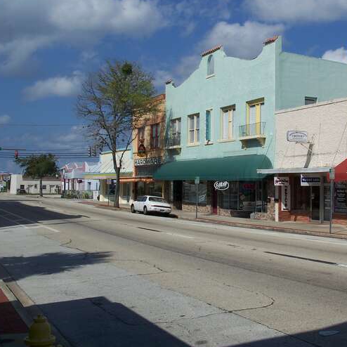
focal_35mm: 53
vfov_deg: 32.2
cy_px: 159
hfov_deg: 31.6
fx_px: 601
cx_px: 262
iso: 64
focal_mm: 7.8
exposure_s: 1/640
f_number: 5.6
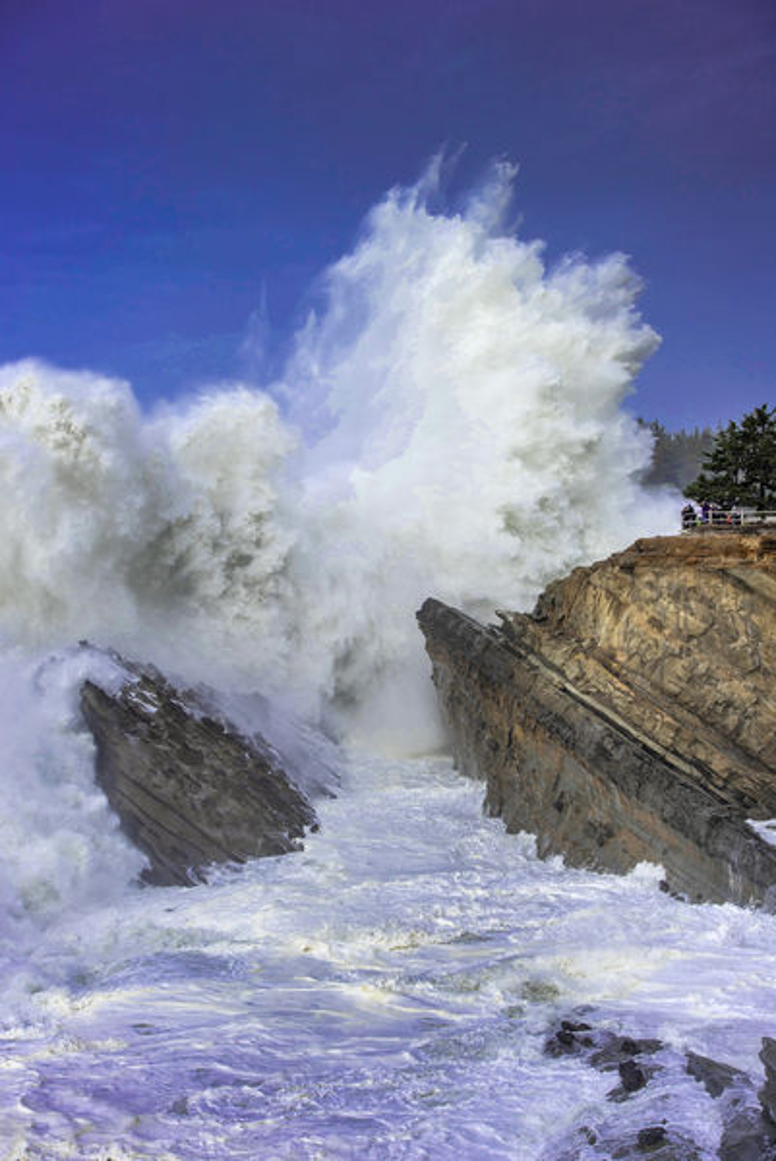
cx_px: 388
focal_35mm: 70
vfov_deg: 28.8
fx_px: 2259
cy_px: 580
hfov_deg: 19.5
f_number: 11
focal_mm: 70
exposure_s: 1/640
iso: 200
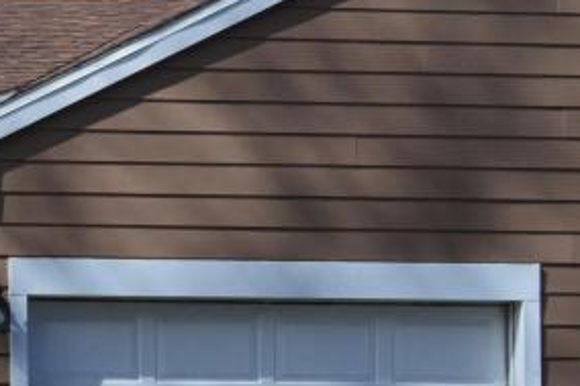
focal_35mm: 177
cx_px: -499
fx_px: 2850
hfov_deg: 10.8
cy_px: 237
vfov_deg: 7.7
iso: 400
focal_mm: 29
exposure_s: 1/400
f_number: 11
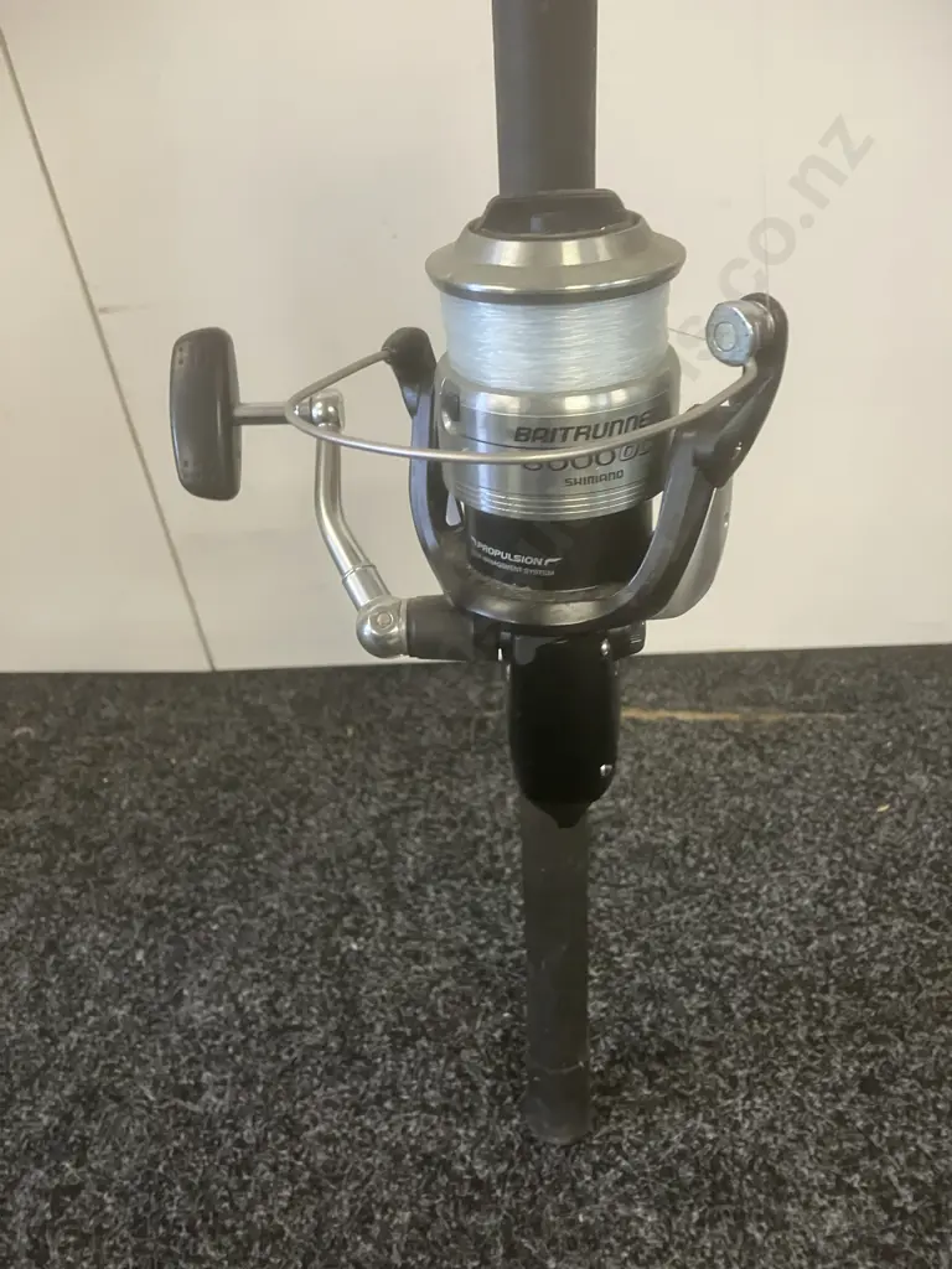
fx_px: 1027
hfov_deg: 49.7
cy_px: 634
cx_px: 476
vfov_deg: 63.4
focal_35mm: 28
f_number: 1.8
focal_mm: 3.99
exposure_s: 1/50
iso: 200
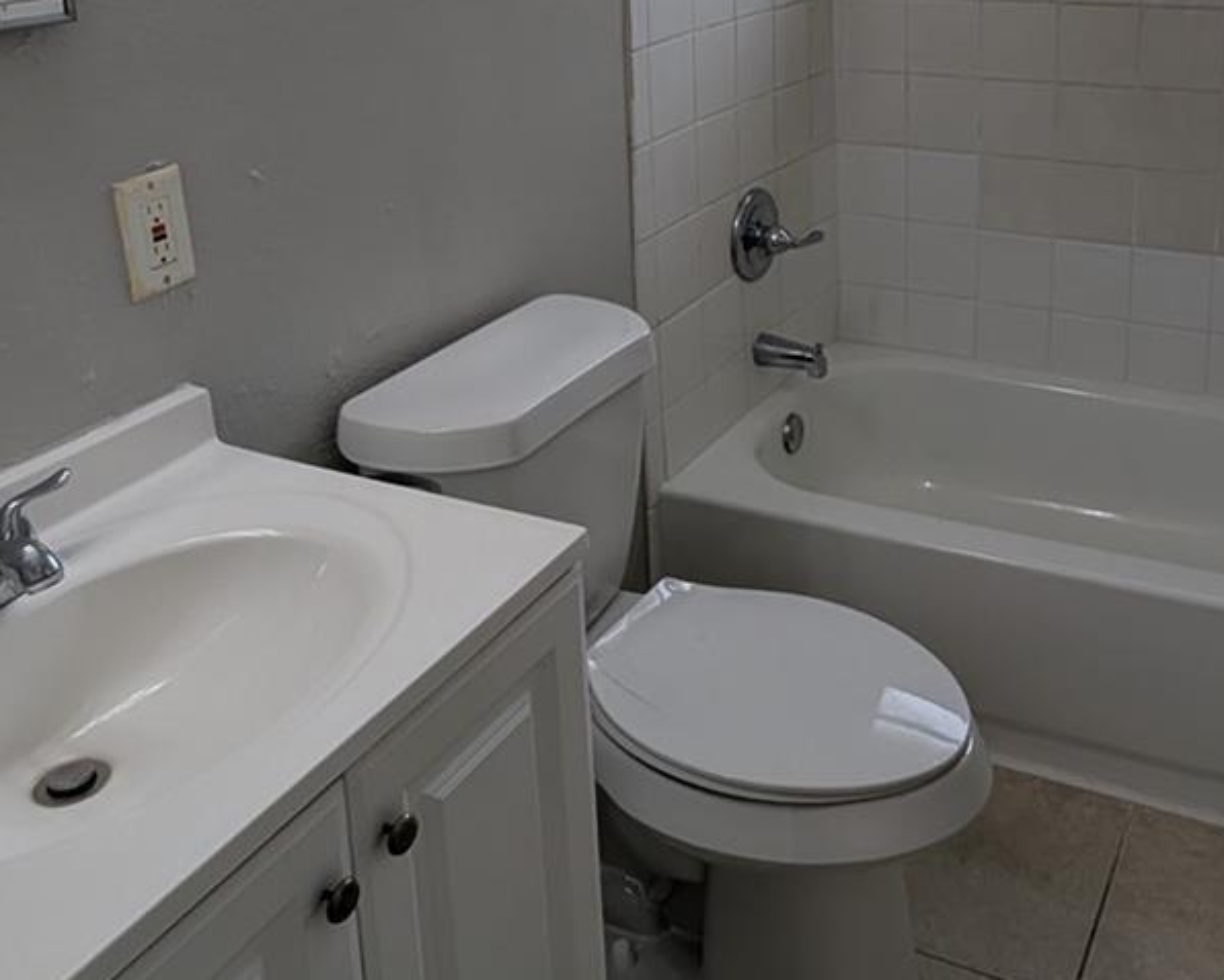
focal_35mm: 34
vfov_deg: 41.1
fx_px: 1232
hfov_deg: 51.9
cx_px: 813
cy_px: 162
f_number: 2.2
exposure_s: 1/247
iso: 50
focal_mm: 1.95
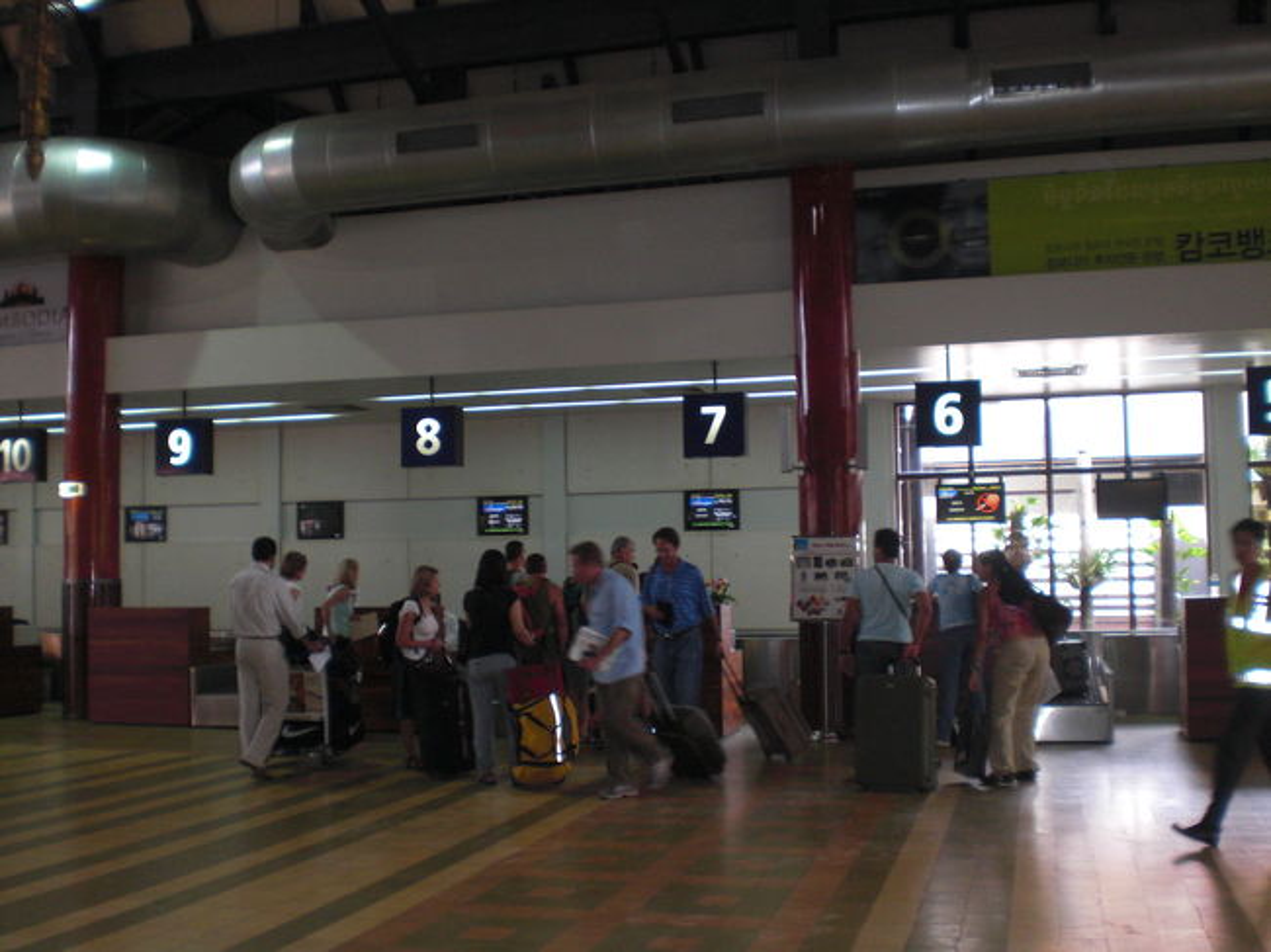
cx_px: 636
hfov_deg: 49.0
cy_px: 476
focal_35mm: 38
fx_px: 1395
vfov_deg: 37.7
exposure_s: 1/30
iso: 200
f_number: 3.1
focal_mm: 6.3
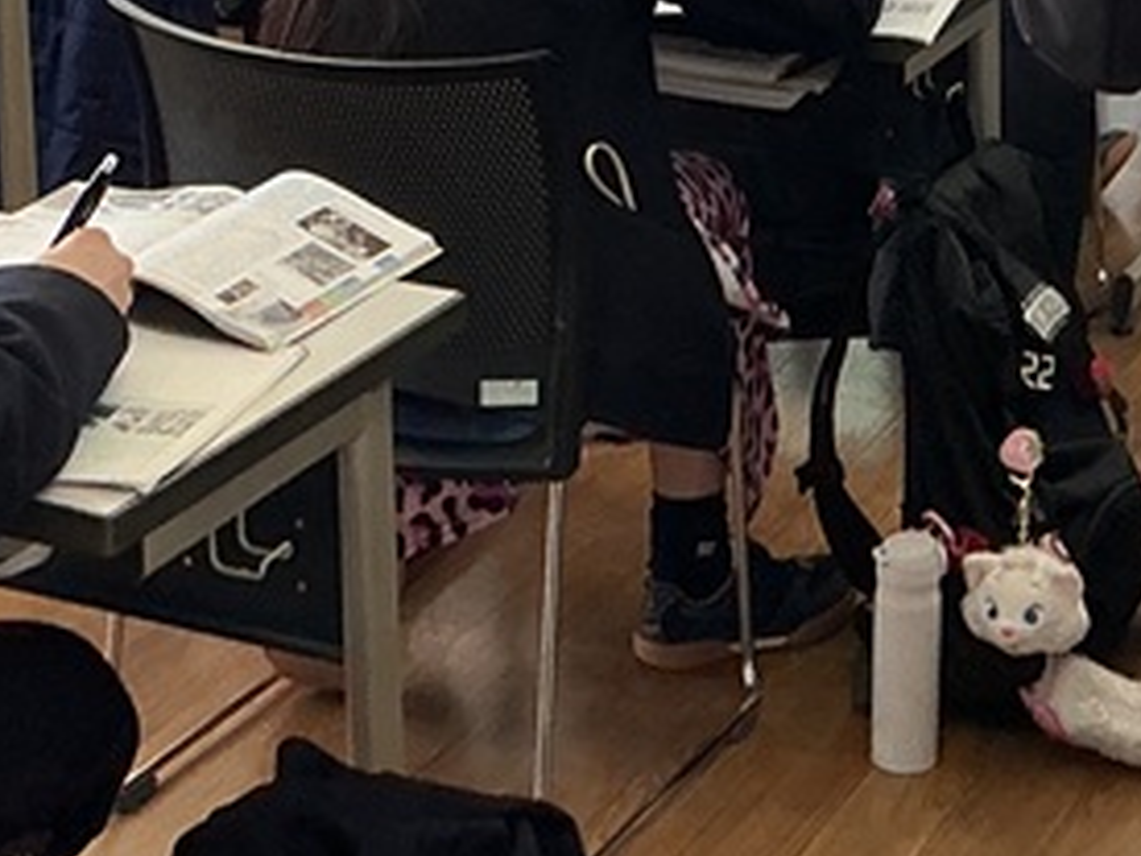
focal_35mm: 98
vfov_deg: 14.1
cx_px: 845
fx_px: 3230
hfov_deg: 19.9
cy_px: -426
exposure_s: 1/120
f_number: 1.8
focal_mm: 3
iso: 40
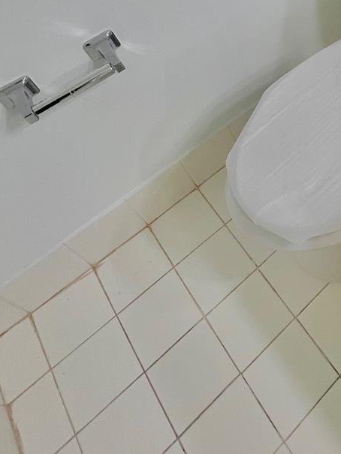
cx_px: 346
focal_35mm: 33
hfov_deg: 38.0
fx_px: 433
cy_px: 24
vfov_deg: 48.0
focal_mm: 1.57
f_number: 1.8
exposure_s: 1/120
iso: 100
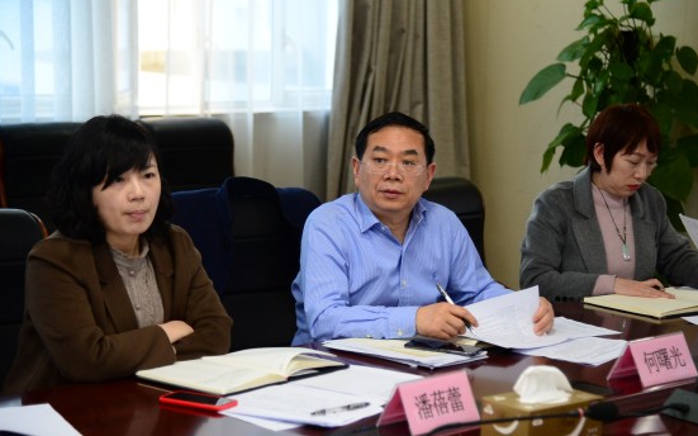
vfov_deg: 13.2
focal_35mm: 99
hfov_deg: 21.0
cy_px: 255
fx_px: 1883
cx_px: 390
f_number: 4
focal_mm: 85
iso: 4000
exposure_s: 1/250
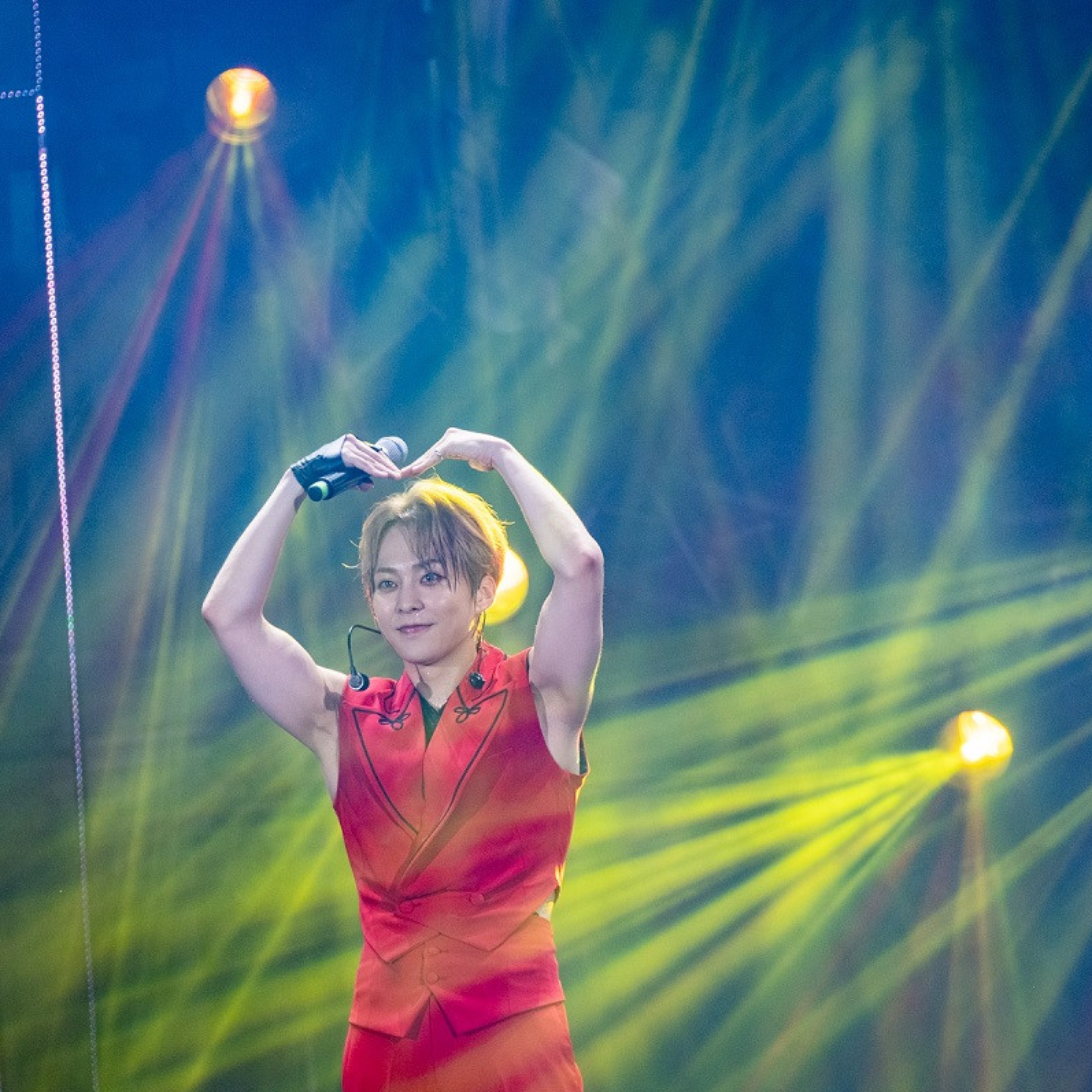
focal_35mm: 238
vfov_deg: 7.4
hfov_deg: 7.4
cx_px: 628
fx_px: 8494
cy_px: 545
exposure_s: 1/500
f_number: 2.8
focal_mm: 124.3
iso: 400
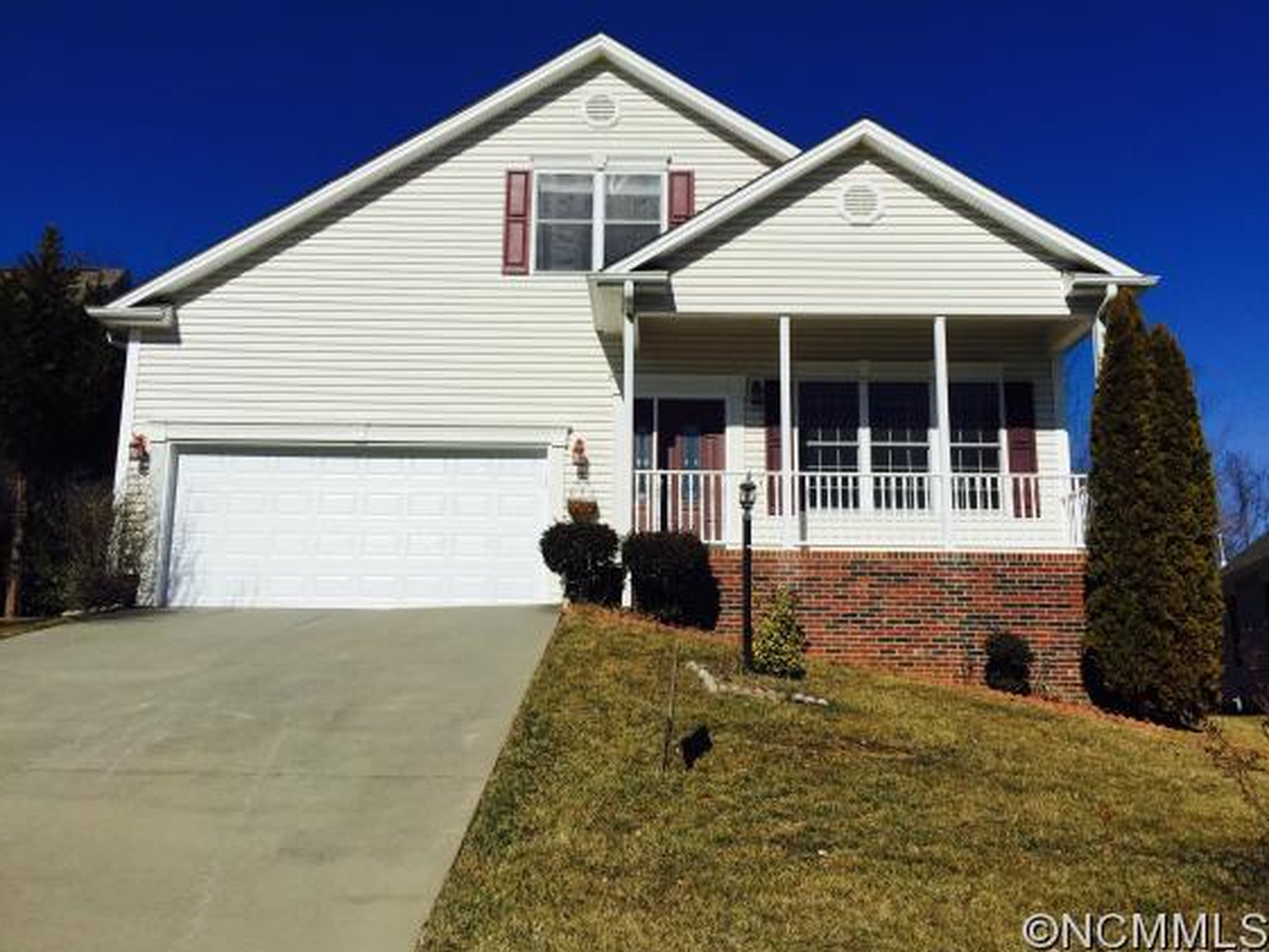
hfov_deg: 59.9
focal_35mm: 30
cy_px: 491
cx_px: 647
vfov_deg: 46.8
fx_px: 1100
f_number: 2.2
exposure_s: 1/9901
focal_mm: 4.15
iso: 32
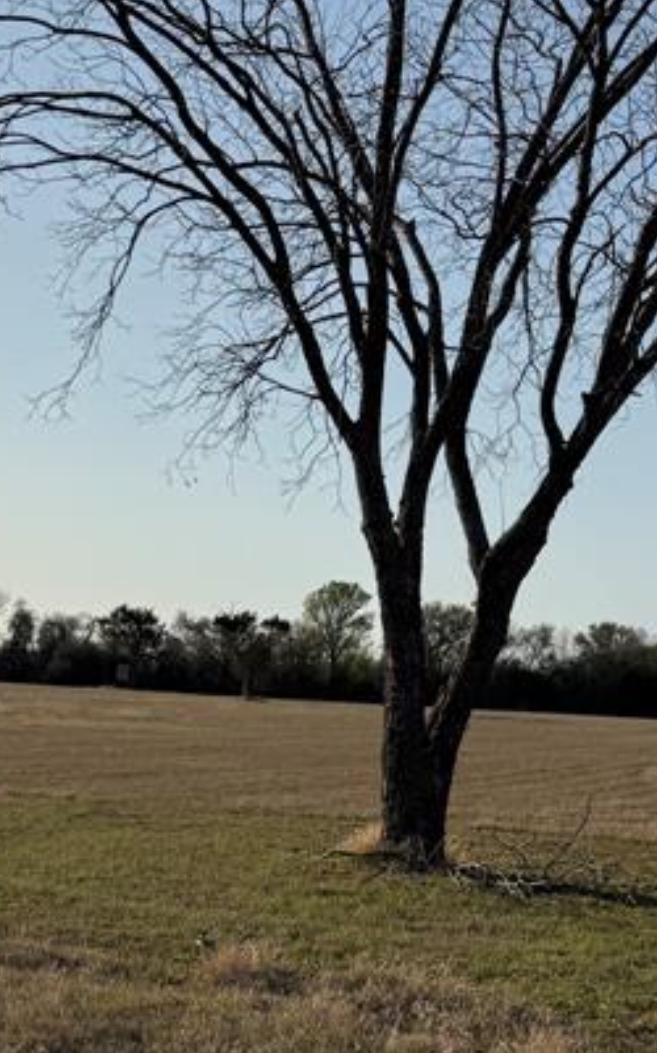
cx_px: -76
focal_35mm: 65
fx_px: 1866
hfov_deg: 19.1
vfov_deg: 30.9
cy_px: 811
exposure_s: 1/11905
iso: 125
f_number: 1.78
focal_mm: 6.76
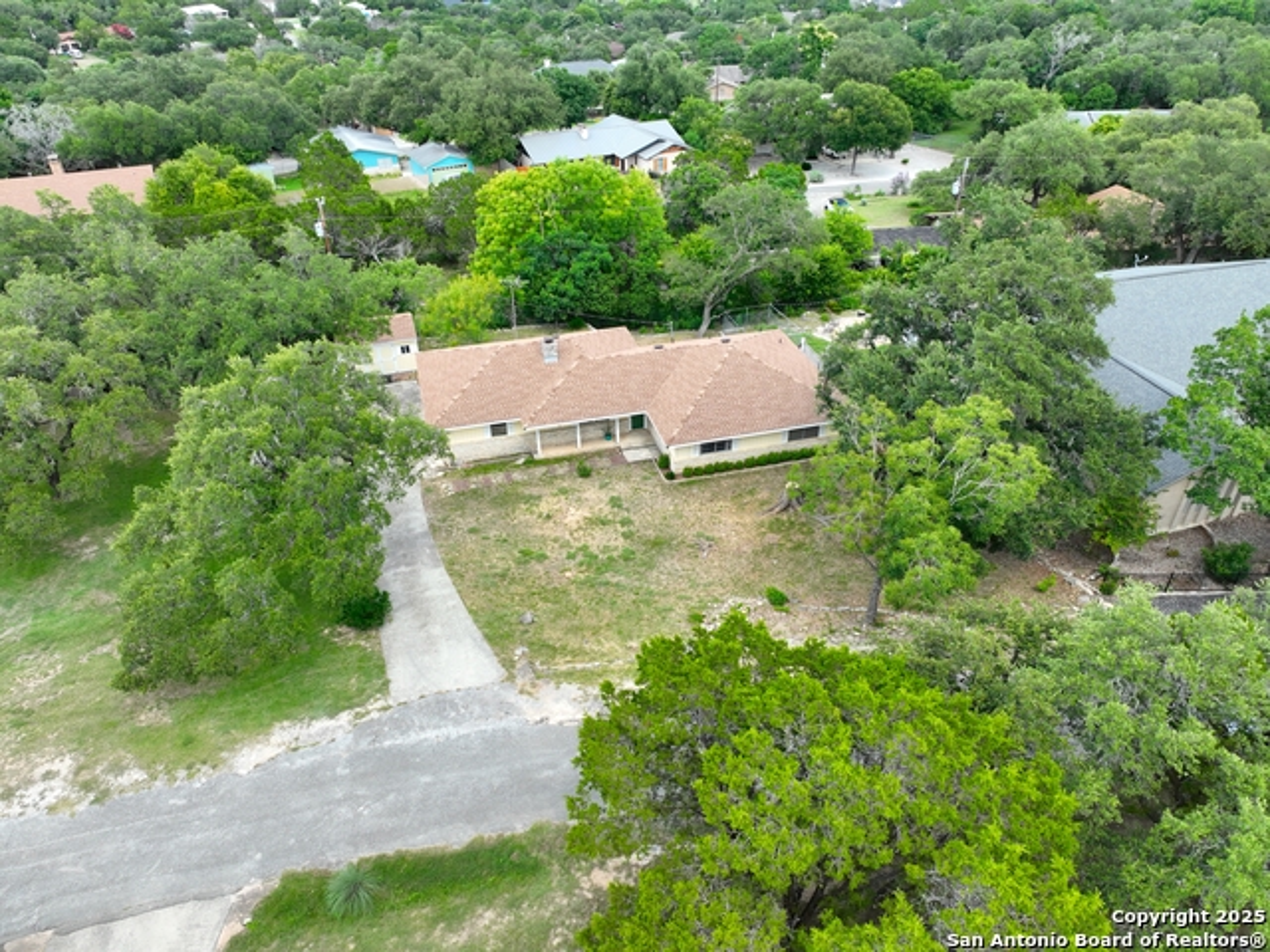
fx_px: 881
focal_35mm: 24
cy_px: 476
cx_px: 635
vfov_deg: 56.8
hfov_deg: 71.6
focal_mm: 12.29
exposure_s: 1/400
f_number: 2.8
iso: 100
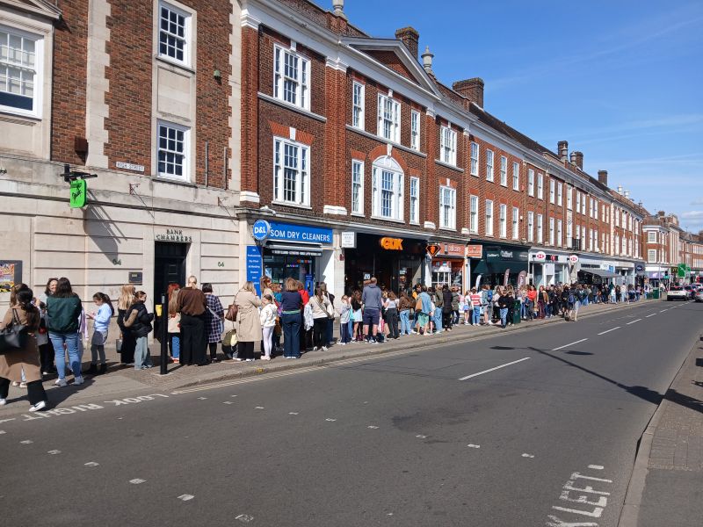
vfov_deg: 53.1
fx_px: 528
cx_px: 352
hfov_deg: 67.3
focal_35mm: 26
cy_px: 264
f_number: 1.8
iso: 20
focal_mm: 3.98
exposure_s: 1/703
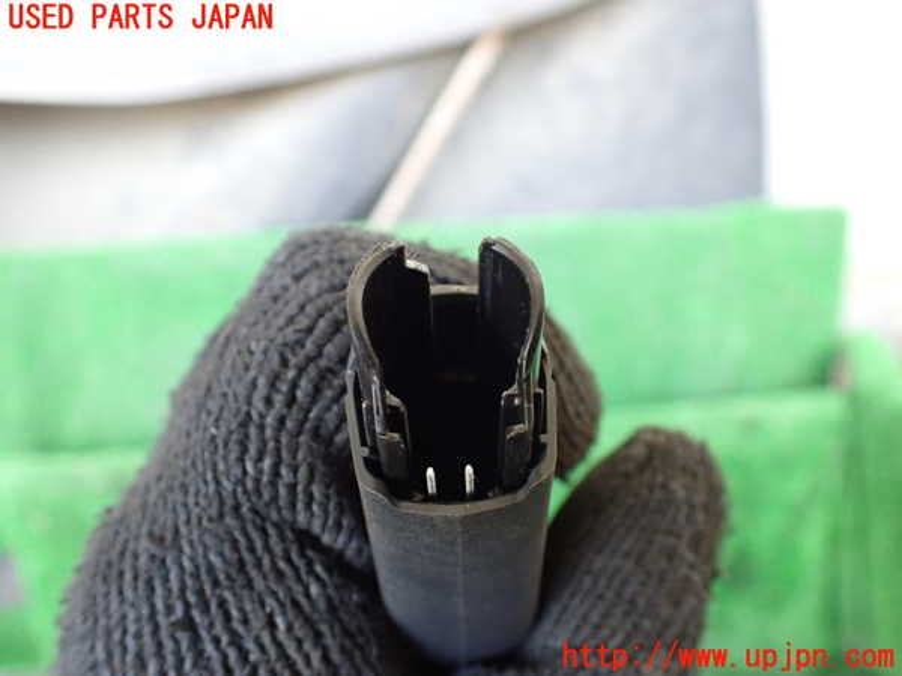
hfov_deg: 60.0
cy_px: 338
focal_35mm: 30
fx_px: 782
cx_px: 451
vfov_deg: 46.8
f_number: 2.3
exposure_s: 1/80
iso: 800
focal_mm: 5.4
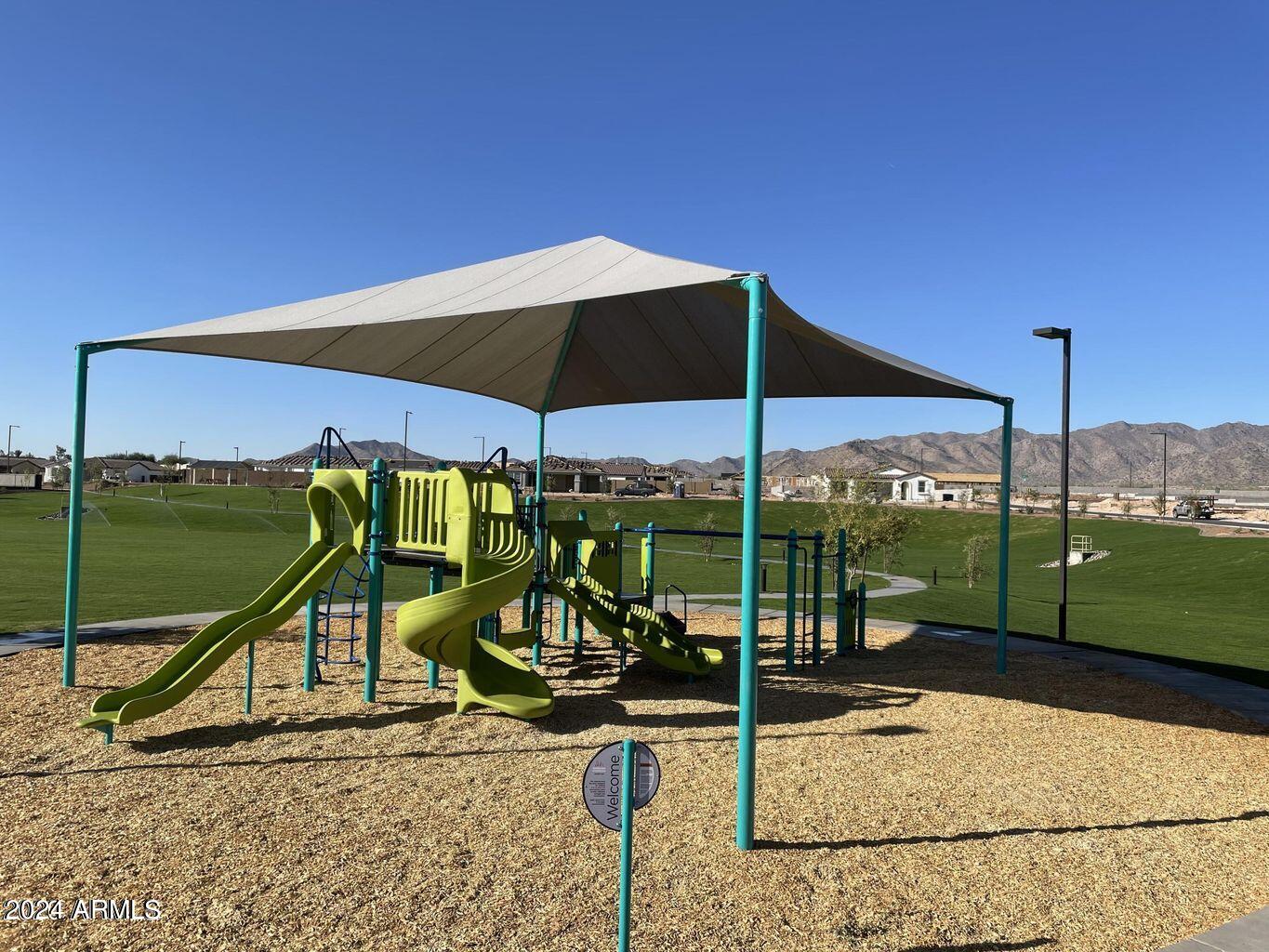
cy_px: 476
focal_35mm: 26
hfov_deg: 67.3
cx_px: 634
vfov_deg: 53.1
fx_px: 953
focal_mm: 4.2
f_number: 1.6
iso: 32
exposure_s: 1/3731
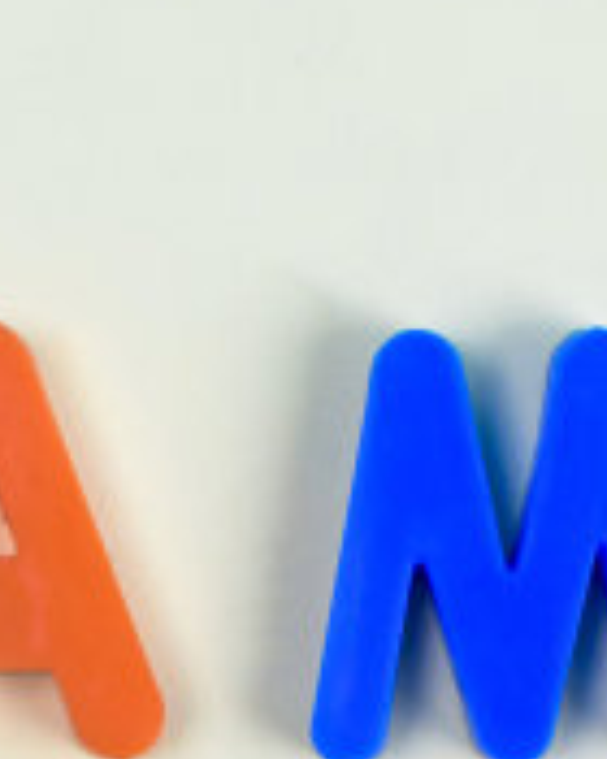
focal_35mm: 173
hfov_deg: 8.9
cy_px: 789
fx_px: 3877
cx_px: 234
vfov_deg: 11.1
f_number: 7.1
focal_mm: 35
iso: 160
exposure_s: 1/40
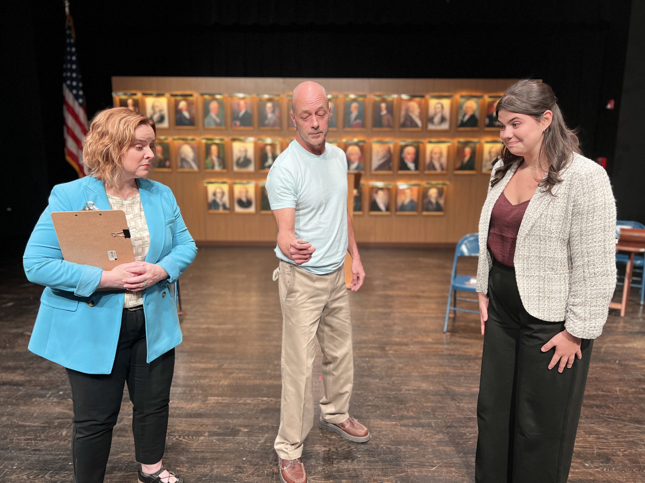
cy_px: 242
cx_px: 322
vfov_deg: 53.1
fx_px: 484
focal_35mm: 26
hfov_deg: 67.3
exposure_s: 1/80
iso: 125
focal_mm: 5.7
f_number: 1.5
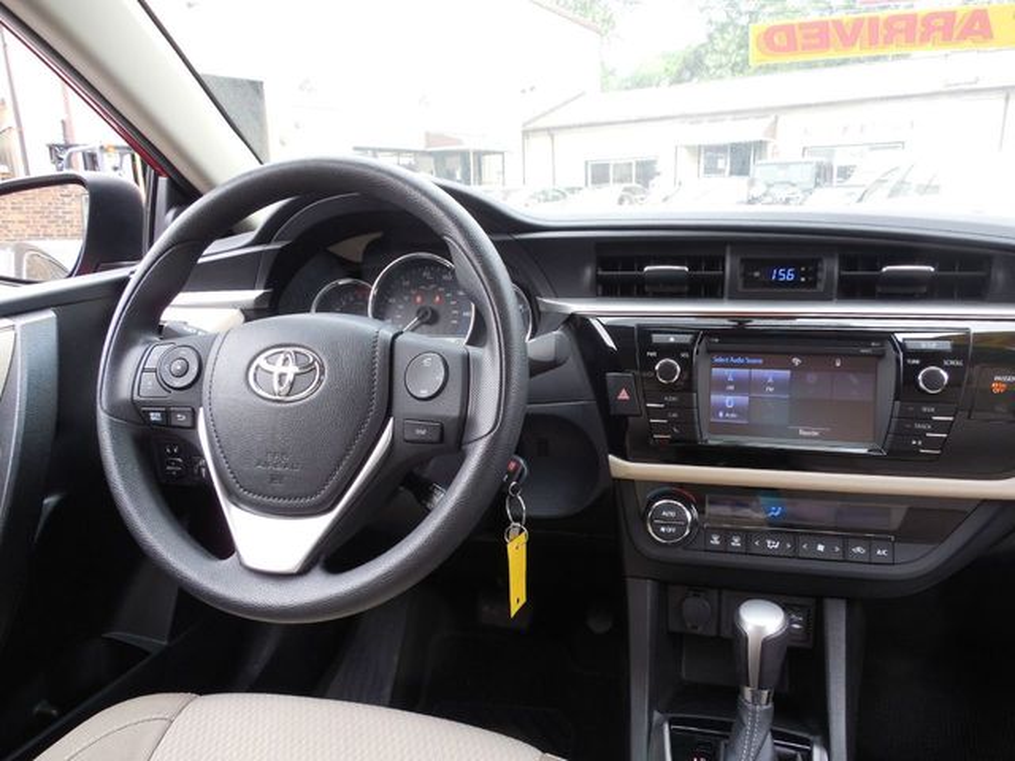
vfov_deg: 54.9
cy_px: 380
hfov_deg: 69.4
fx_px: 733
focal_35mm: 25
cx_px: 508
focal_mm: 4.5
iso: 125
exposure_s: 1/50
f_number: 3.3
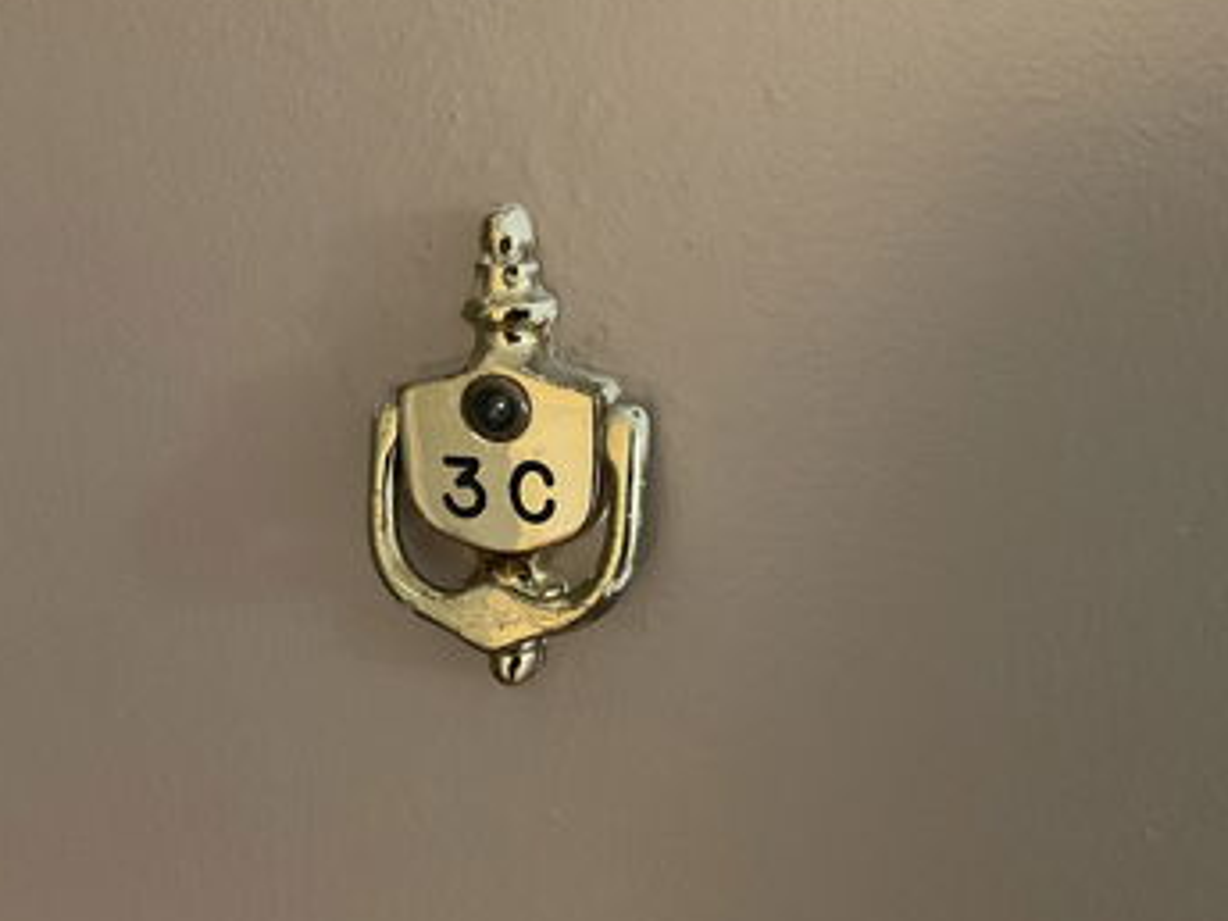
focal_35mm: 36
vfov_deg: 39.6
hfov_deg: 51.1
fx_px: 1277
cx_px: 509
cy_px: 489
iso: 400
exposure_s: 1/30
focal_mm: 3
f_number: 1.8
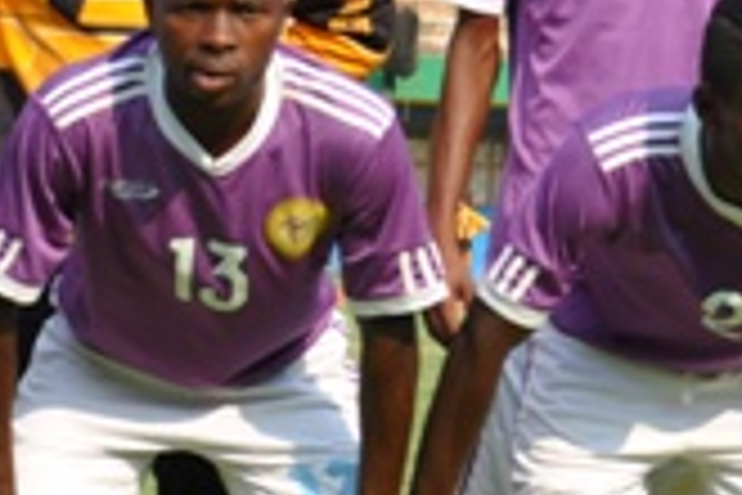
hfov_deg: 6.1
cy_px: 126
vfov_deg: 4.1
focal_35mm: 339
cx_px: 420
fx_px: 6987
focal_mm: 52
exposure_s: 1/250
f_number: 8
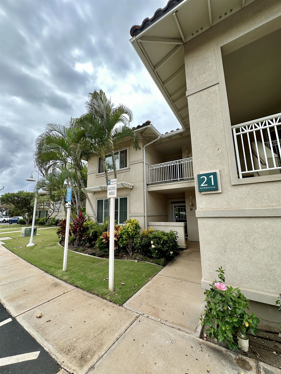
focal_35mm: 14
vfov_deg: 102.1
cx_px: 140
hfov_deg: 85.7
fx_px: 152
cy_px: 187
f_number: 2.2
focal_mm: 2.22
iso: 40
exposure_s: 1/558
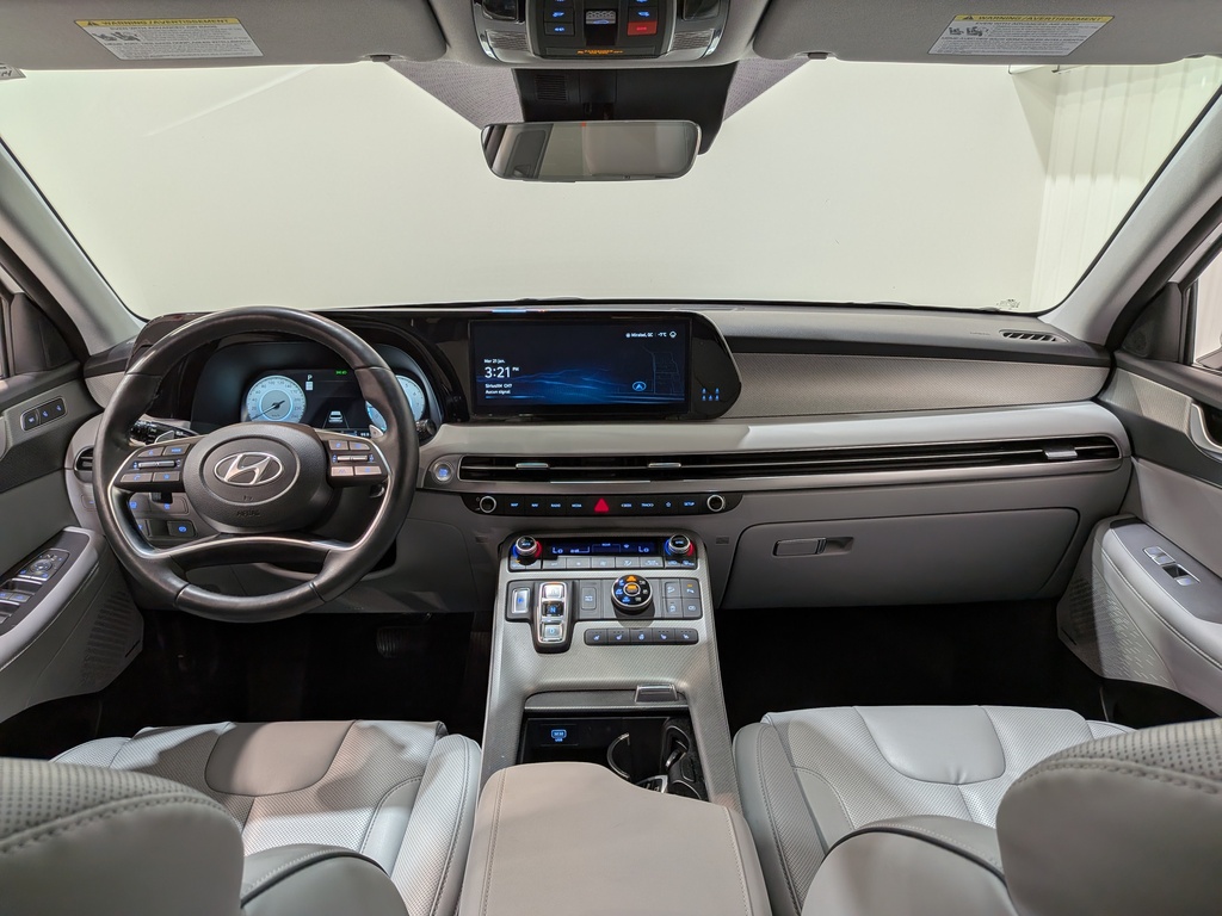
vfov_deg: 56.8
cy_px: 458
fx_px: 847
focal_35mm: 24
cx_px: 611
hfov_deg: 71.6
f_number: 1.7
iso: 29
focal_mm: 4.53
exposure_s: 1/131
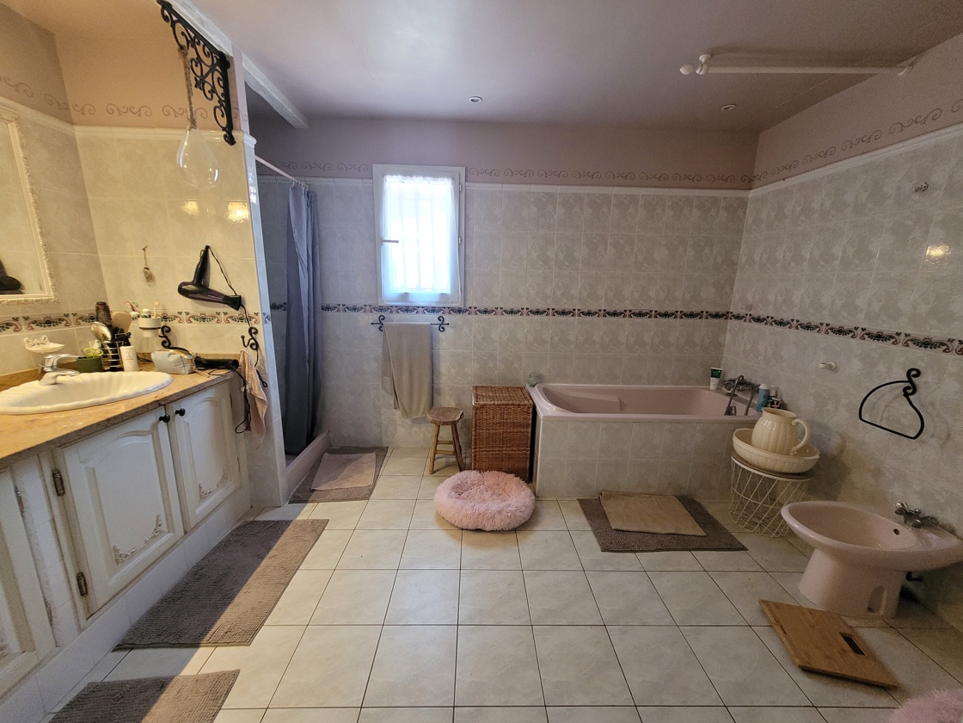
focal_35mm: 13
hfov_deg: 106.2
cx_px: 482
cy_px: 362
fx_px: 362
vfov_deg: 89.9
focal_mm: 1.74
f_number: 2.2
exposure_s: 1/50
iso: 320
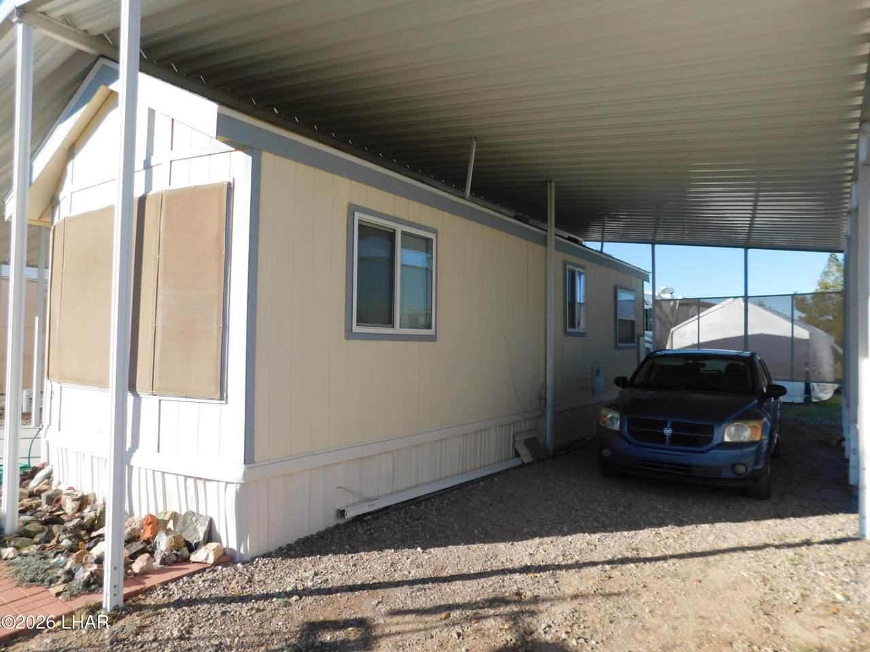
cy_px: 326
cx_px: 435
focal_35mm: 23
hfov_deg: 73.9
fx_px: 578
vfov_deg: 58.9
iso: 125
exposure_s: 1/1250
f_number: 3
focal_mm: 4
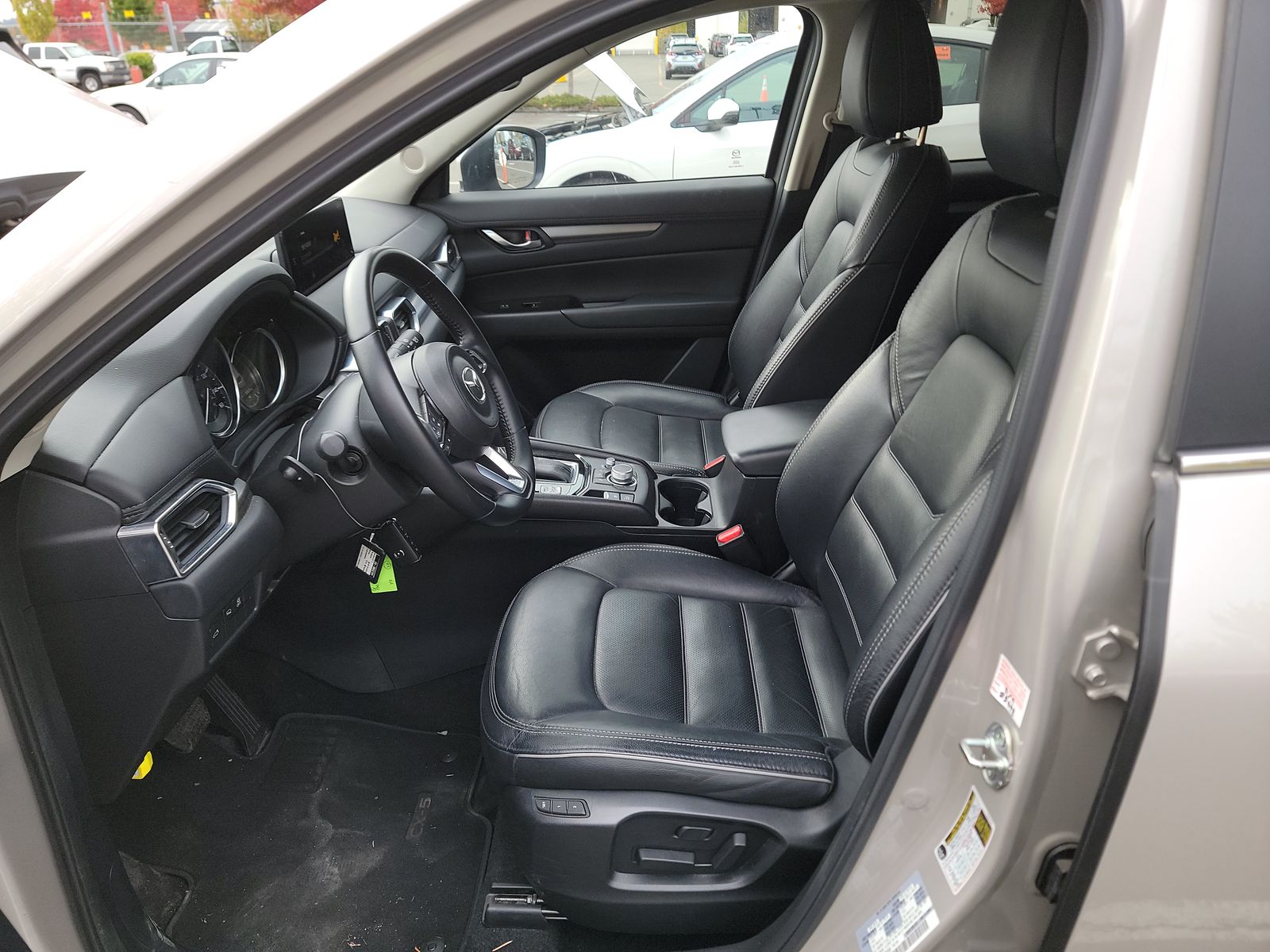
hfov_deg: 71.6
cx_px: 635
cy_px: 476
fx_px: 881
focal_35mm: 24
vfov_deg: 56.8
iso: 98
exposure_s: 1/119
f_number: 1.8
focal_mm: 6.7
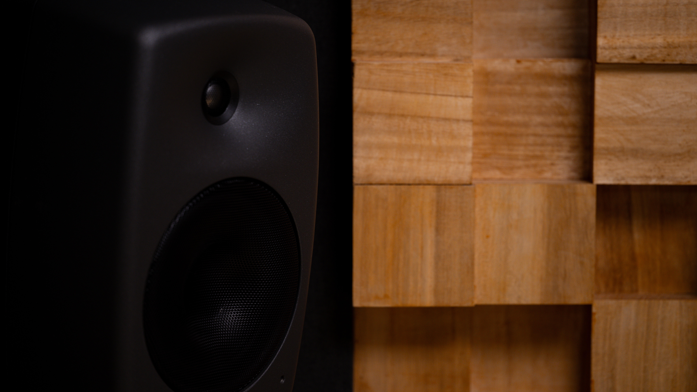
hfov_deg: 19.3
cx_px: 351
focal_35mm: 111
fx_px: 2051
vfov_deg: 10.9
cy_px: 169
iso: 500
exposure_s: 1/60
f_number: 2.8
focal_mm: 105
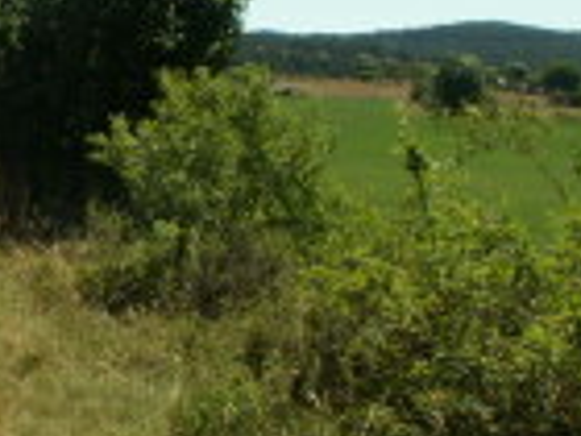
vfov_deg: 14.8
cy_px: 208
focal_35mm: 100
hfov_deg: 19.3
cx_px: 66
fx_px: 1678
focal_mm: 5.86
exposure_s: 1/125
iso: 50
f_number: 8
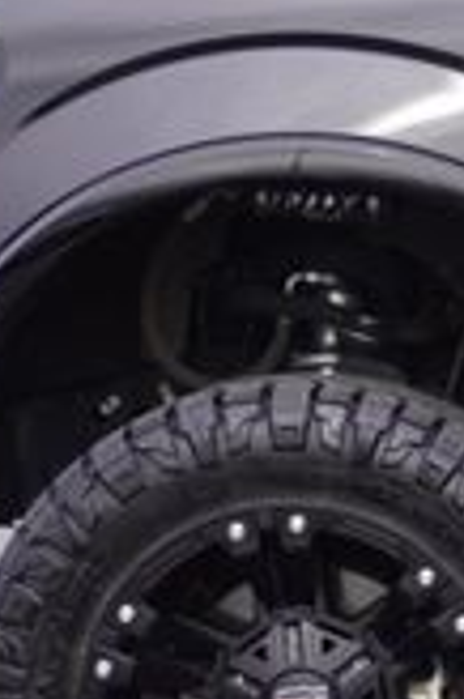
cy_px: 452
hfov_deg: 4.0
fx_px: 6180
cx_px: 1775
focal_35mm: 319
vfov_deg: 6.5
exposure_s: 1/80
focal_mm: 34
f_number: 7.1
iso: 100
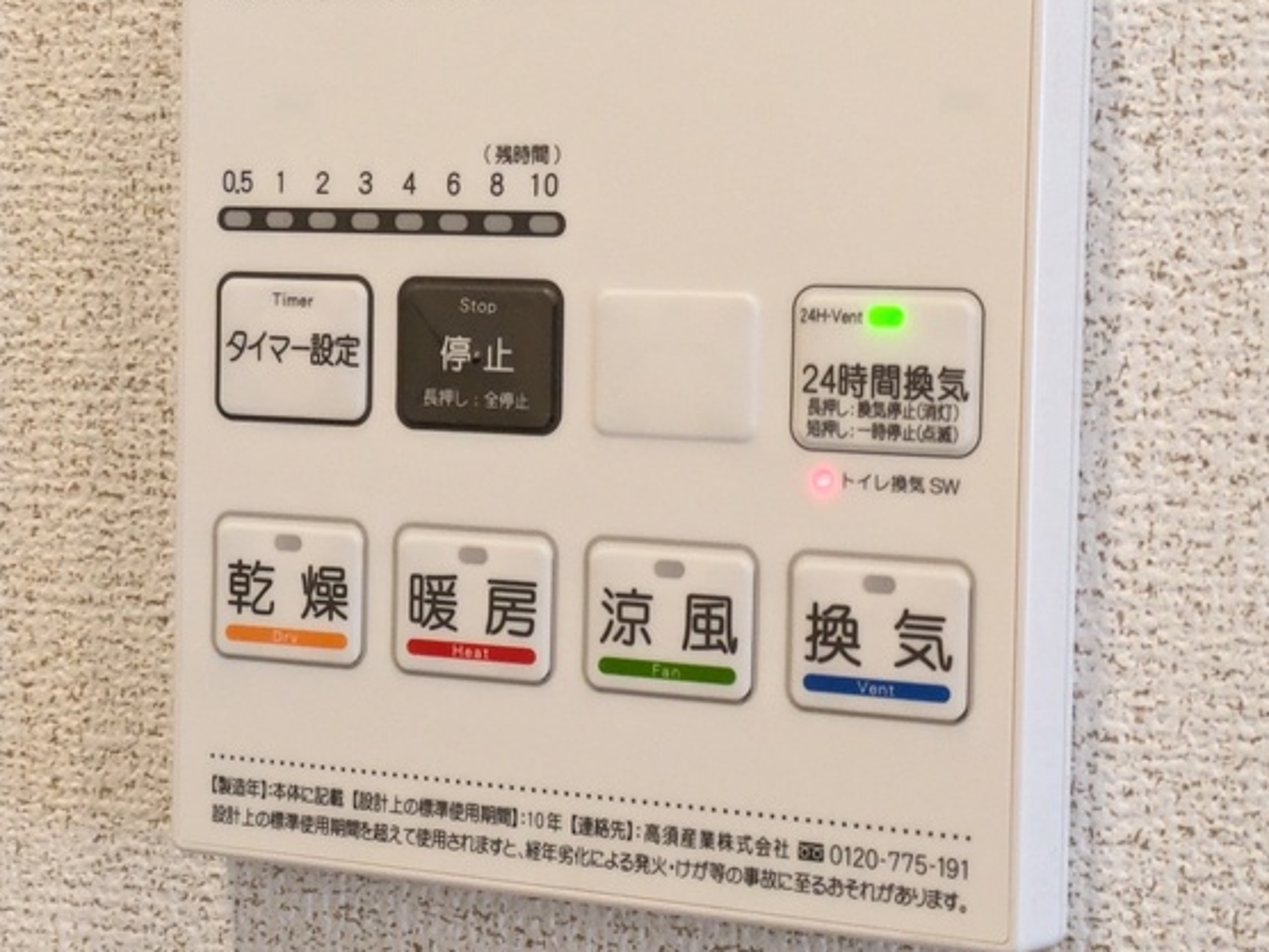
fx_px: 3226
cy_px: 395
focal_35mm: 88
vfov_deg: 16.8
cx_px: 644
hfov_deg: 22.3
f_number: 1.89
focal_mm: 5.43
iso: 492
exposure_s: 1/100
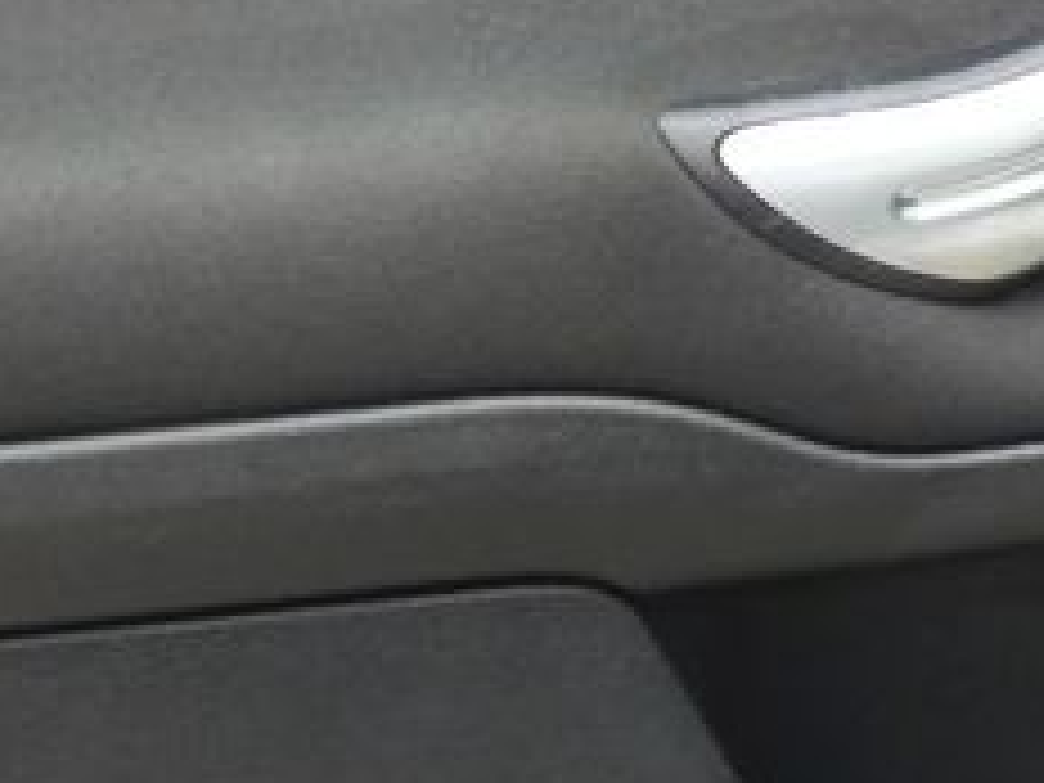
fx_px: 5067
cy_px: 400
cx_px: 994
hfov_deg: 11.7
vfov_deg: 8.8
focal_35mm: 168
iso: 160
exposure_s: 1/80
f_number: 3.5
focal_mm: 6.8
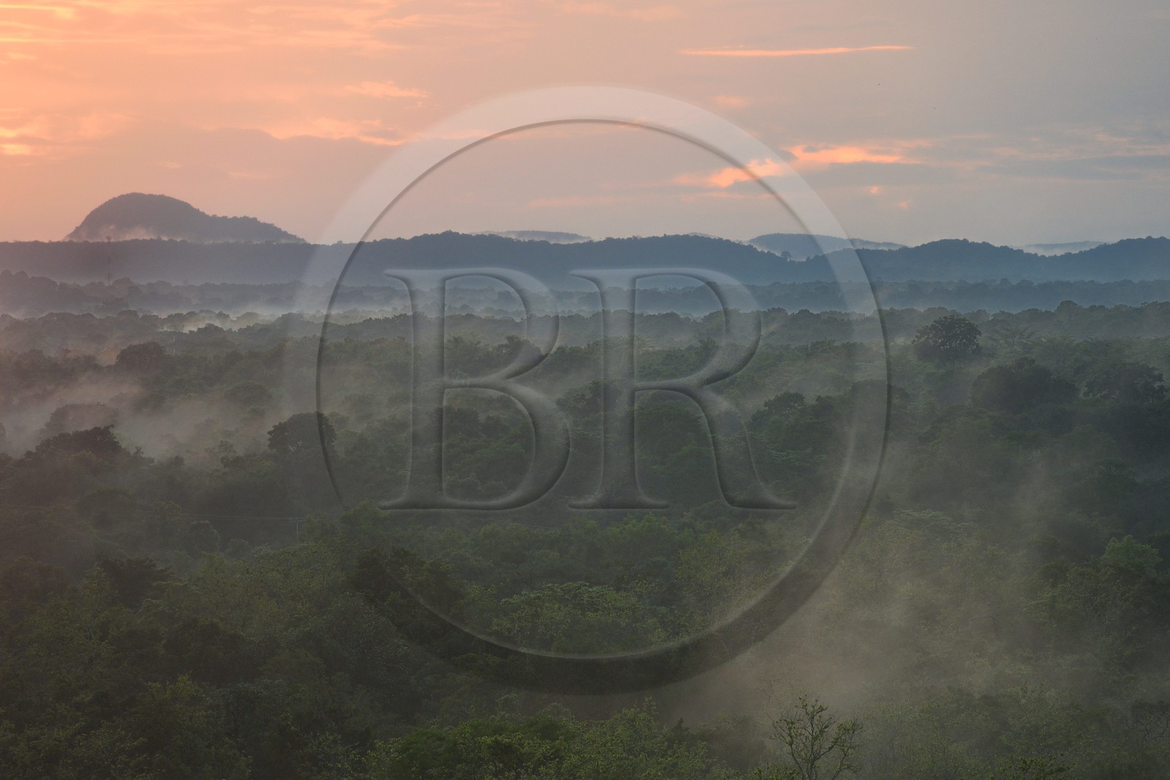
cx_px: 585
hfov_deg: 10.3
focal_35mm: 200
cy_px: 390
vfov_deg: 6.9
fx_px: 6498
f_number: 5.6
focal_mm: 200
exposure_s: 1/200
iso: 800
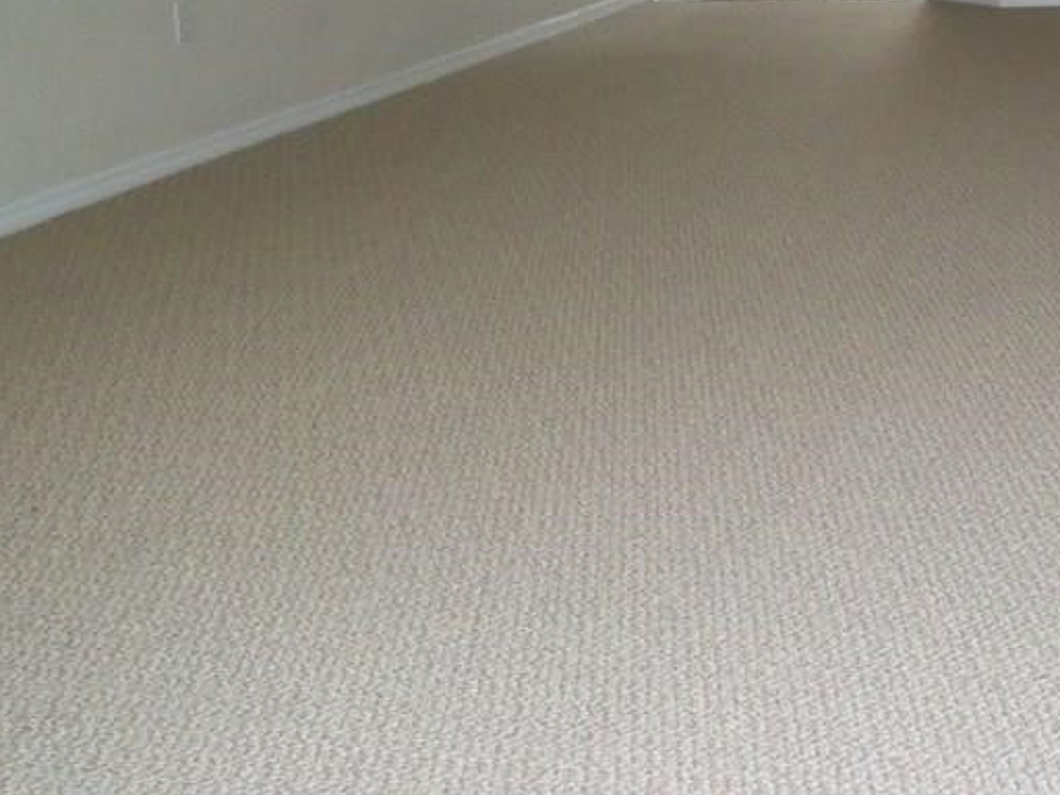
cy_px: 118
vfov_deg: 20.1
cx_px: 843
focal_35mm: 72
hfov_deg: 26.5
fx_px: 2205
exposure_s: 1/30
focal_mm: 6.5
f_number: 3.1
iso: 400
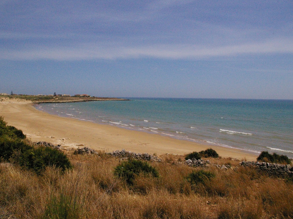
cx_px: 132
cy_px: 109
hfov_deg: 59.8
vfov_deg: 46.8
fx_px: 254
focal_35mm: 30
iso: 3200
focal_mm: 18
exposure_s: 1/4000
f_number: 16
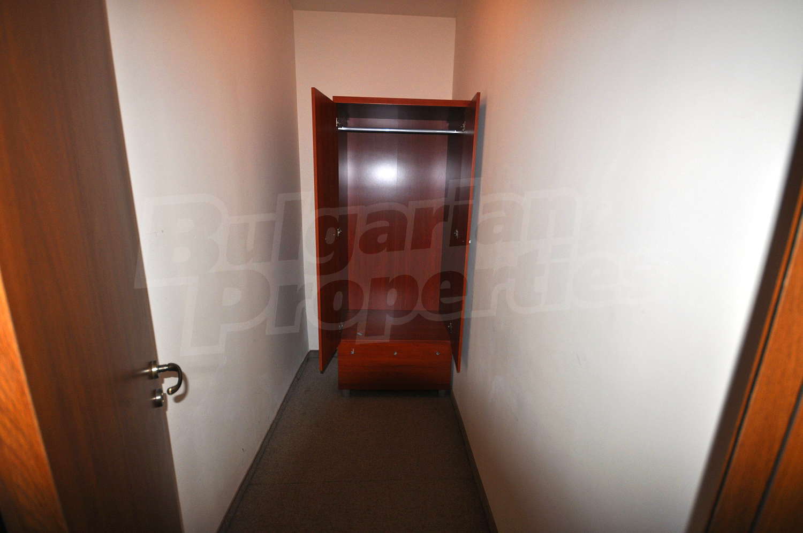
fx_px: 334
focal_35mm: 15
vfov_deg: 77.2
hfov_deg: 100.5
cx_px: 402
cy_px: 266
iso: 320
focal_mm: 10
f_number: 4
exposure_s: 1/60
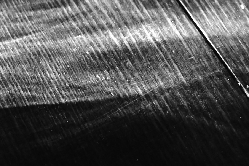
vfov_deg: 11.8
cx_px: 58
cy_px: 40
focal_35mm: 116
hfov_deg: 17.5
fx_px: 802
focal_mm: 32
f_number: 5
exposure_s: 1/15
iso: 4000
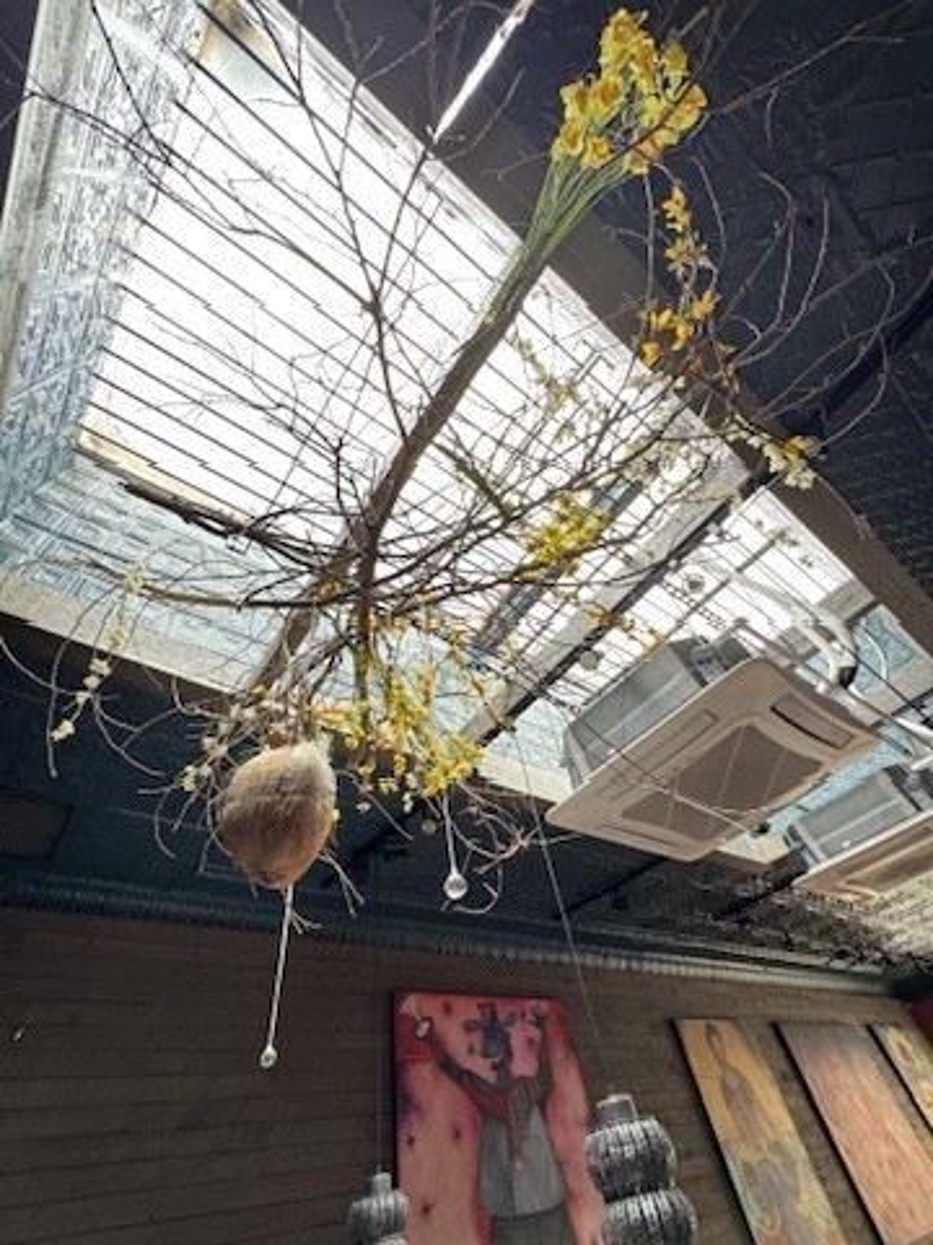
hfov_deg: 85.7
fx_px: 503
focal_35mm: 14
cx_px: 466
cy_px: 622
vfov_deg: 102.1
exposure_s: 1/60
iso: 400
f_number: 2.2
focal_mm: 2.22
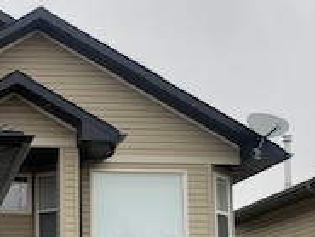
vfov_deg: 16.2
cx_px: -3
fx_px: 820
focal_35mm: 90
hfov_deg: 21.0
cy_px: 217
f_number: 1.8
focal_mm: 4.25
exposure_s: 1/291
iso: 25
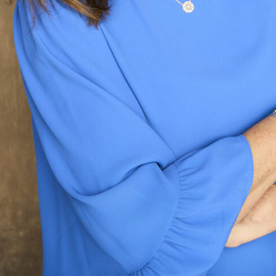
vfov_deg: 18.7
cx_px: 175
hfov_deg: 19.3
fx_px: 812
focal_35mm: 90
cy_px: -14
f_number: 7.1
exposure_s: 1/250
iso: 160
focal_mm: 50
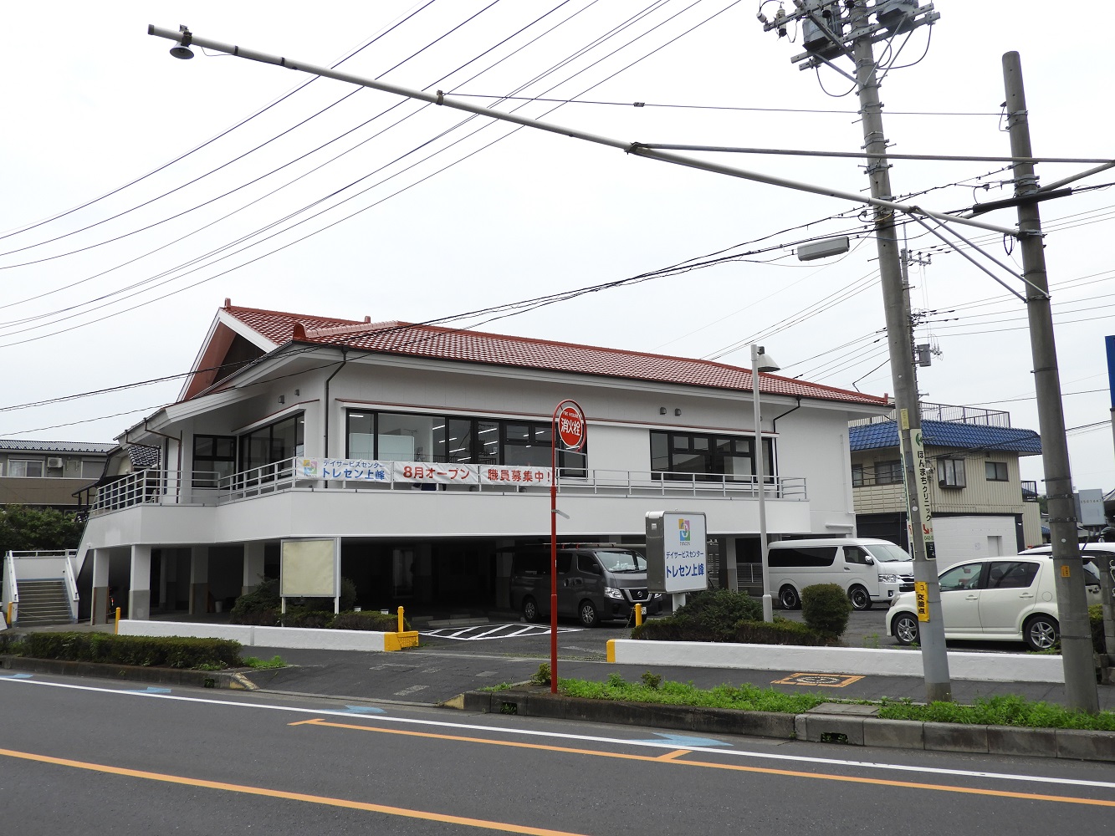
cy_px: 418
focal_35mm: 30
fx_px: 966
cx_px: 558
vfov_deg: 46.8
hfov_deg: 60.0
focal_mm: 5.4
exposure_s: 1/640
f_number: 3.5
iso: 100
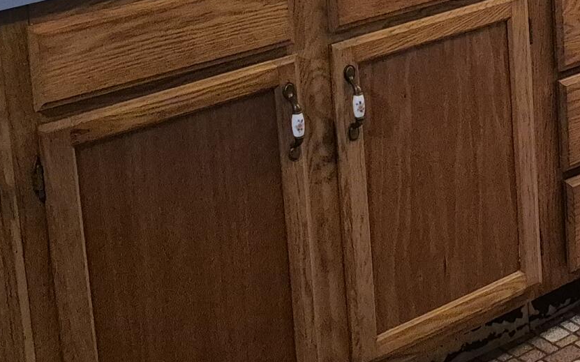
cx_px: 726
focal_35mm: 88
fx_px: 1391
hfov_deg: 21.6
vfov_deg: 13.8
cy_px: -203
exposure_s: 1/120
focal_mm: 5.4
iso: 1000
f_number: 1.8
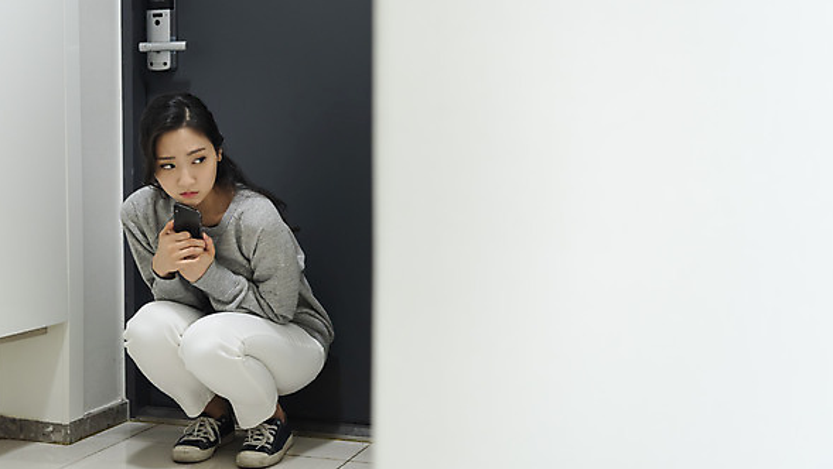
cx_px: 418
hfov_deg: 42.1
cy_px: 212
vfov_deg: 24.5
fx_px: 1083
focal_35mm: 49
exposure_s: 1/100
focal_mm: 46
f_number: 2.8
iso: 1600
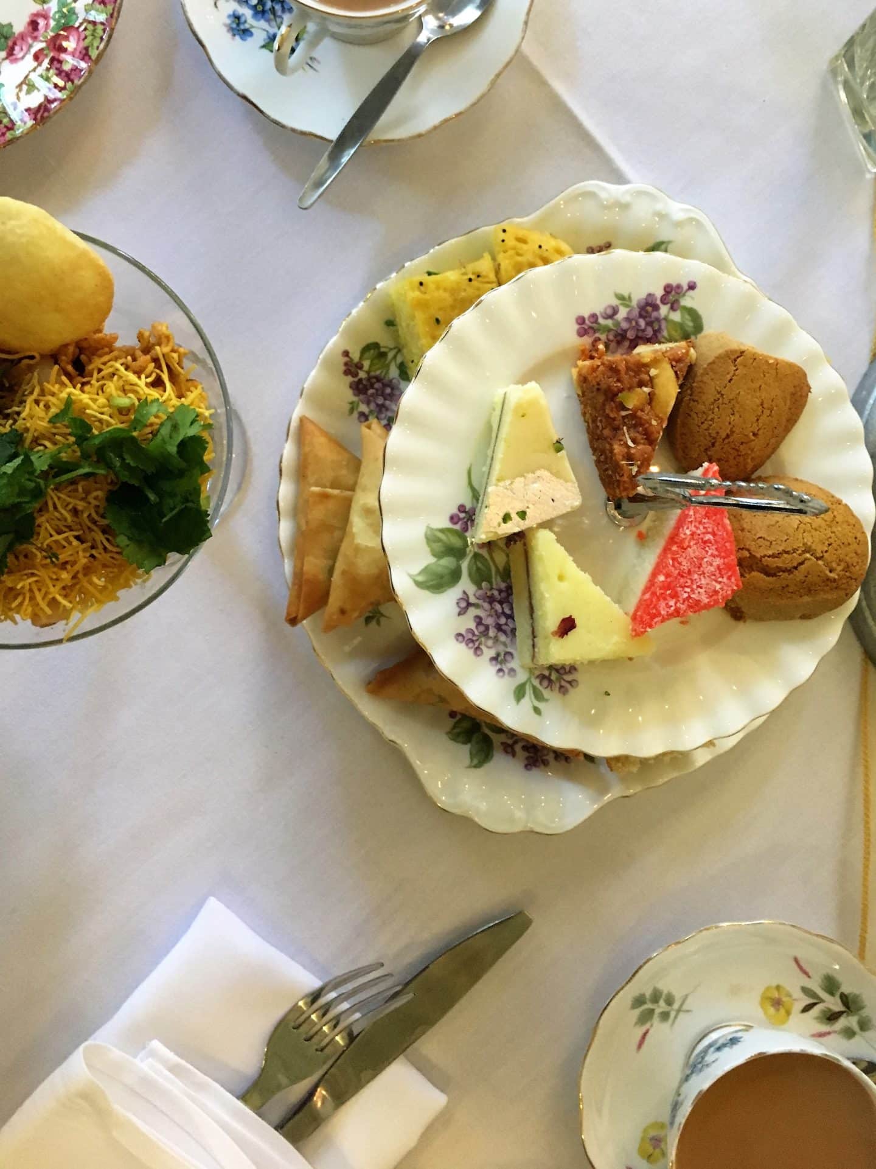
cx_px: 438
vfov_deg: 61.7
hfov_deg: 48.2
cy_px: 584
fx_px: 979
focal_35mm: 29
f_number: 2.2
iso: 200
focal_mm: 4.15
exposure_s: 1/20
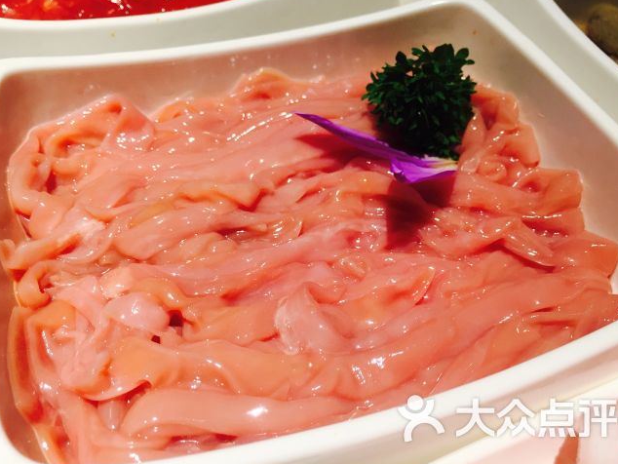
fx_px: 572
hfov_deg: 56.8
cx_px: 301
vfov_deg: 44.1
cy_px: 213
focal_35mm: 32
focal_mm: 4.15
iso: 64
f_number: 2.2
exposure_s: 1/33
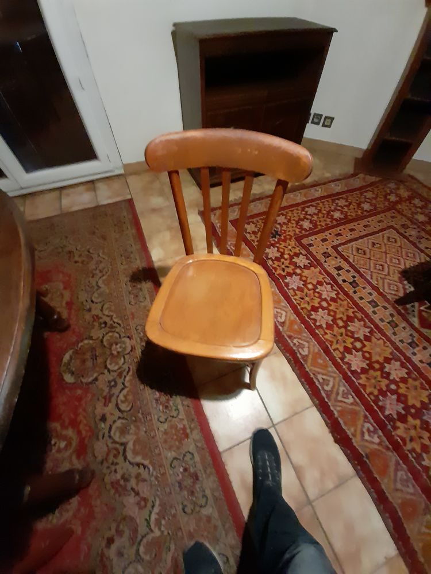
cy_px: 287
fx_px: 216
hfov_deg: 89.9
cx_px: 216
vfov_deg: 106.2
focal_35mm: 13
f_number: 2.2
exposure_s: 1/17
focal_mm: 1.42
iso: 800
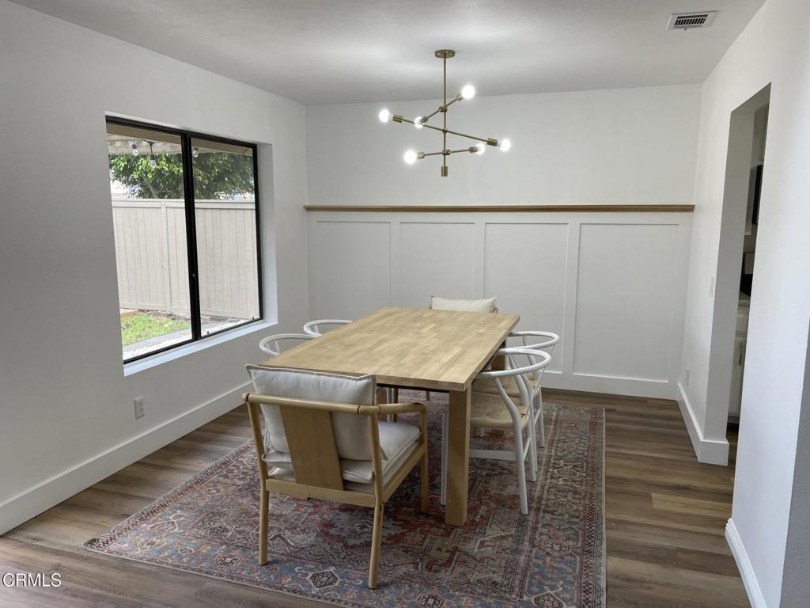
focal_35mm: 26
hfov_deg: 67.3
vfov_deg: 53.1
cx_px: 405
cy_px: 304
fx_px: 608
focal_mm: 4.2
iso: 50
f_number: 1.6
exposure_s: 1/120
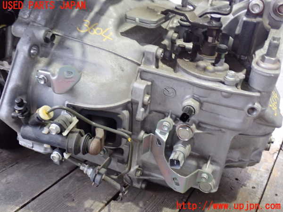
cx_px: 142
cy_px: 106
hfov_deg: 45.8
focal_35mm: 41
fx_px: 335
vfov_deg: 35.1
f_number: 2.8
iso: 800
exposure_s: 1/40
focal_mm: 7.31
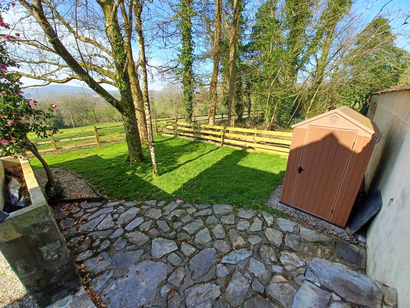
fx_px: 154
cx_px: 205
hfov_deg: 106.2
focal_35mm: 13
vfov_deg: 89.9
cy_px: 154
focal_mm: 1.42
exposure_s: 1/416
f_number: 2.2
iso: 40
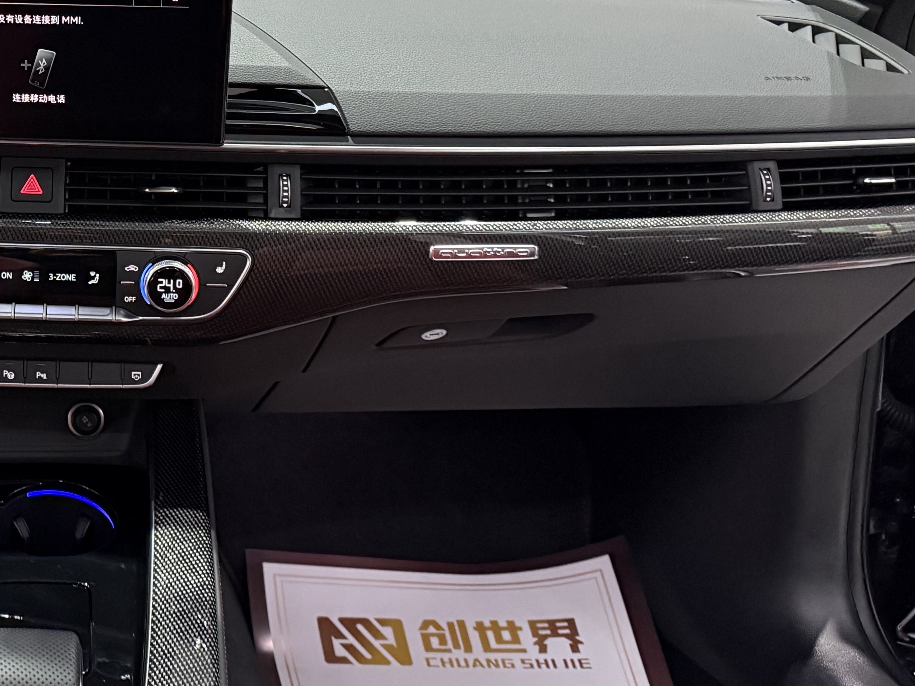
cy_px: 158
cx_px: -4
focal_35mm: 56
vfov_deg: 25.7
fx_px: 1480
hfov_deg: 31.7
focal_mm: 6.76
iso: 800
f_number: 1.78
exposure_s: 1/50
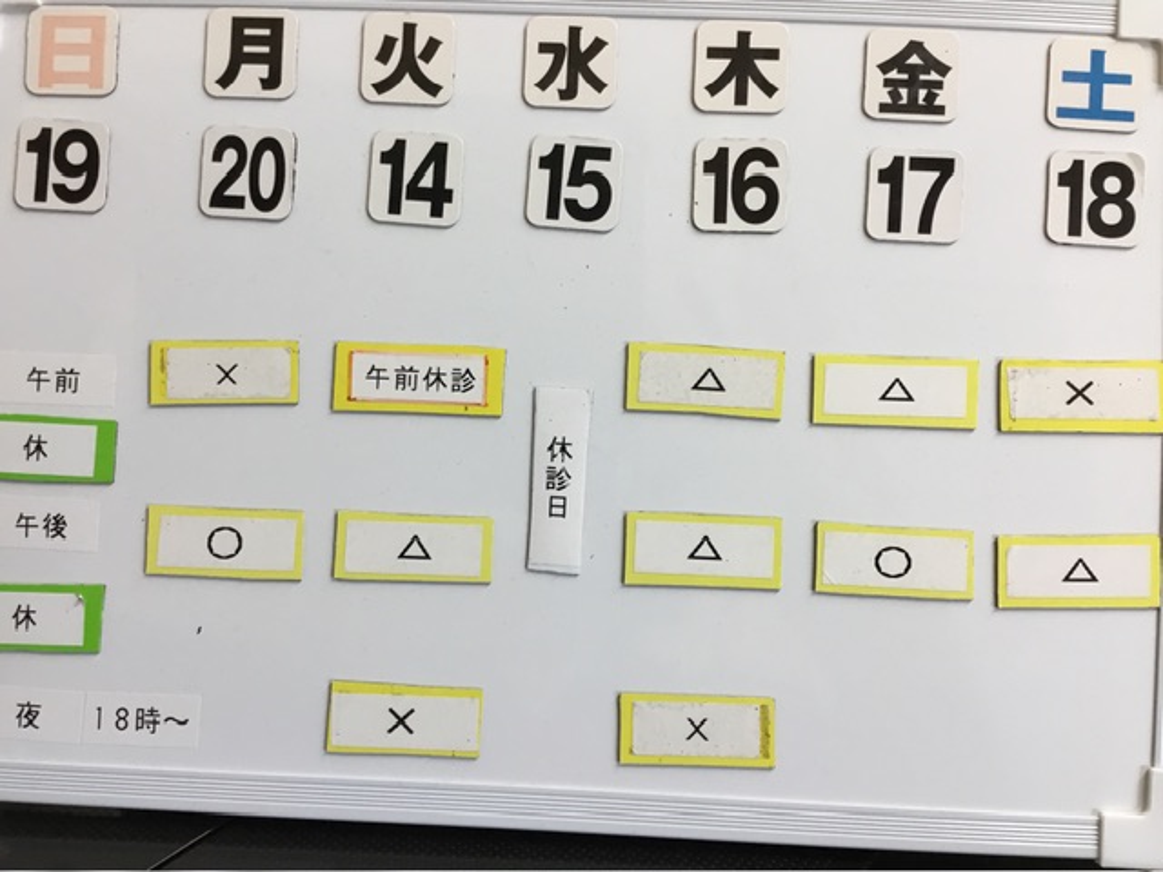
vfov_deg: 45.4
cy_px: 436
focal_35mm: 31
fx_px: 1042
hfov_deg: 58.4
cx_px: 582
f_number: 2.4
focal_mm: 3.3
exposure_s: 1/30
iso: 32
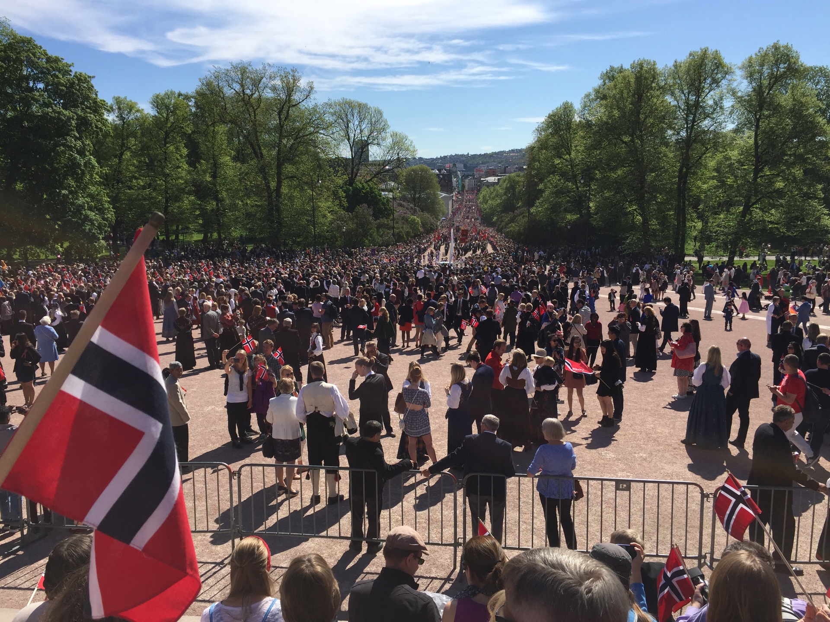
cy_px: 311
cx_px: 415
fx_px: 695
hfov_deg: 61.7
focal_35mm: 29
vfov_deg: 48.2
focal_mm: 4.15
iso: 32
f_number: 2.2
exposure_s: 1/2475
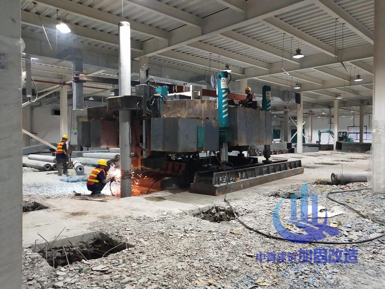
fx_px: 334
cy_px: 144
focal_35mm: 30
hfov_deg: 60.0
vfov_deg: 46.8
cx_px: 192
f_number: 1.8
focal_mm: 3.95
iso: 324
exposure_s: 1/50
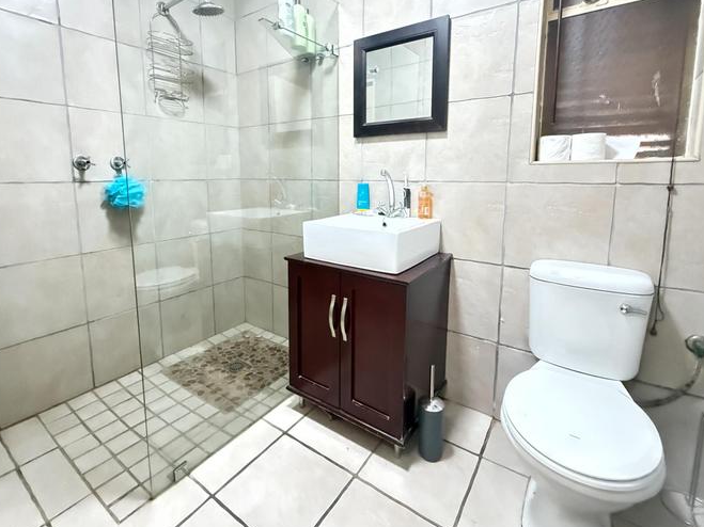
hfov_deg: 91.0
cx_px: 343
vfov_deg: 74.0
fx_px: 346
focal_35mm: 17
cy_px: 213
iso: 1250
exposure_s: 1/33
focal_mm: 2.22
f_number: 2.2
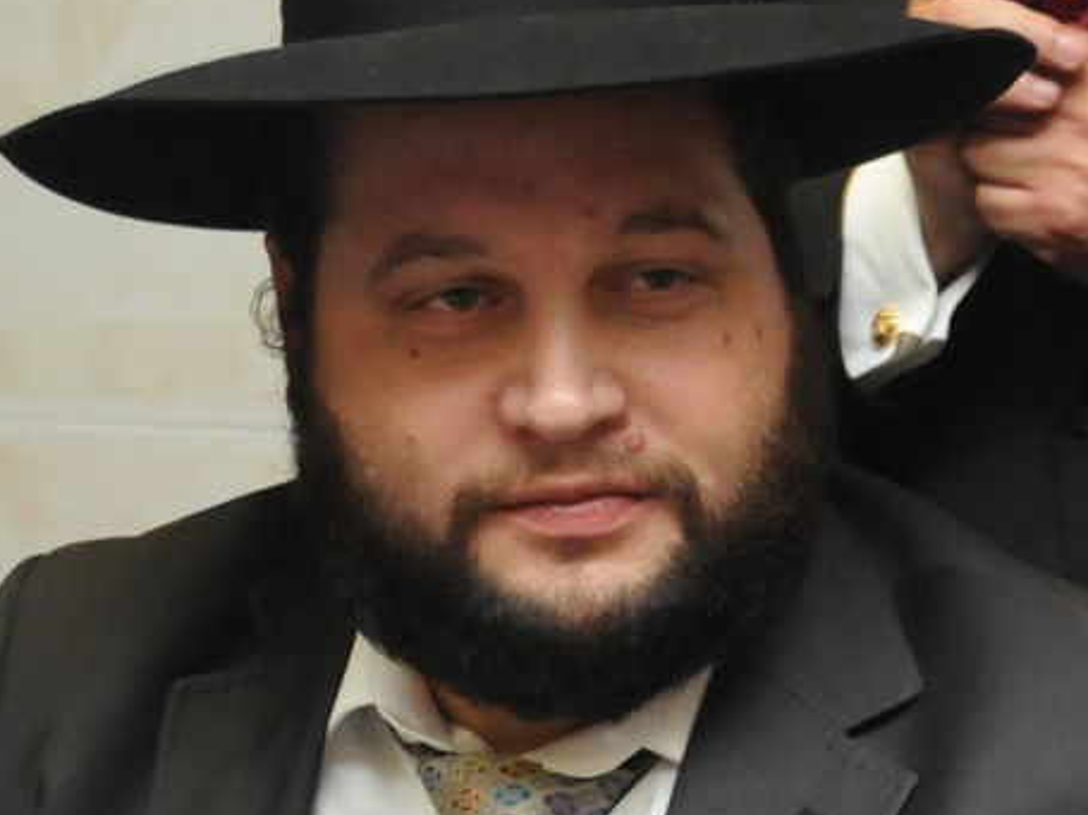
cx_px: 1043
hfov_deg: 14.6
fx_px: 4179
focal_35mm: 133
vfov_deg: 11.0
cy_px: 809
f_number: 4.5
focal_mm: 30
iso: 1600
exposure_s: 1/100
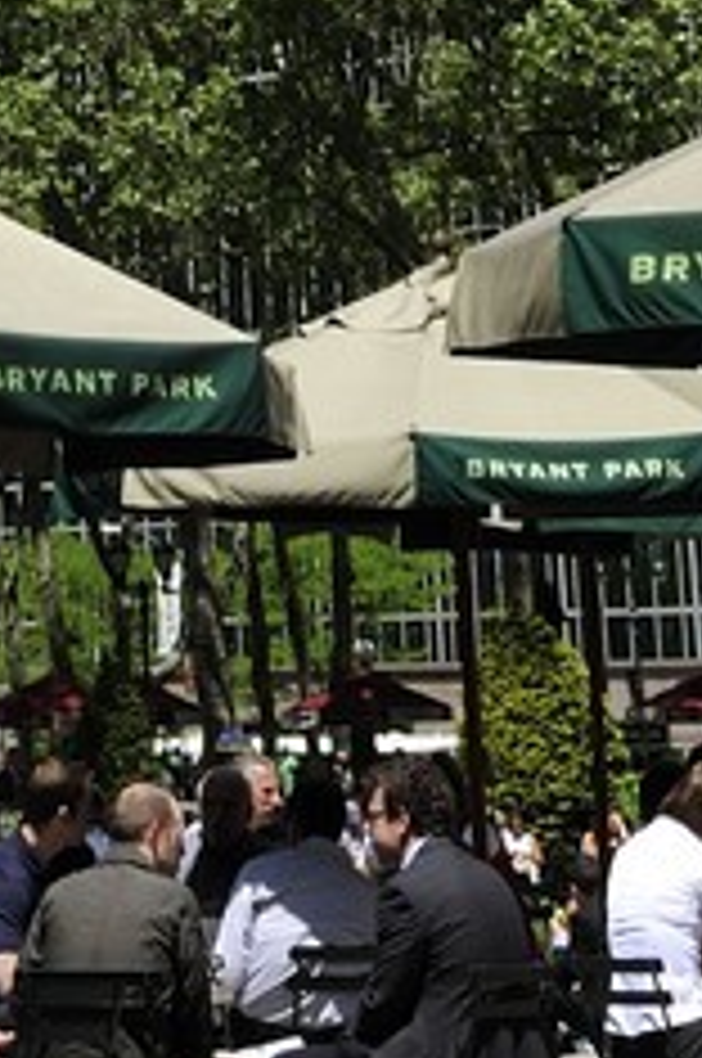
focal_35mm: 184
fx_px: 5398
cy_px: -1904
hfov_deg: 7.3
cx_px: -396
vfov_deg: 9.3
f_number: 11
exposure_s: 1/200
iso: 200
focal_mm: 27
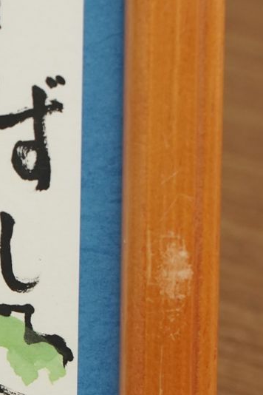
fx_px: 3879
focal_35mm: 354
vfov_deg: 5.8
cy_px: 357
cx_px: -149
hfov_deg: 3.9
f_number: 6.3
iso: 2000
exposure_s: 1/50
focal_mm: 105
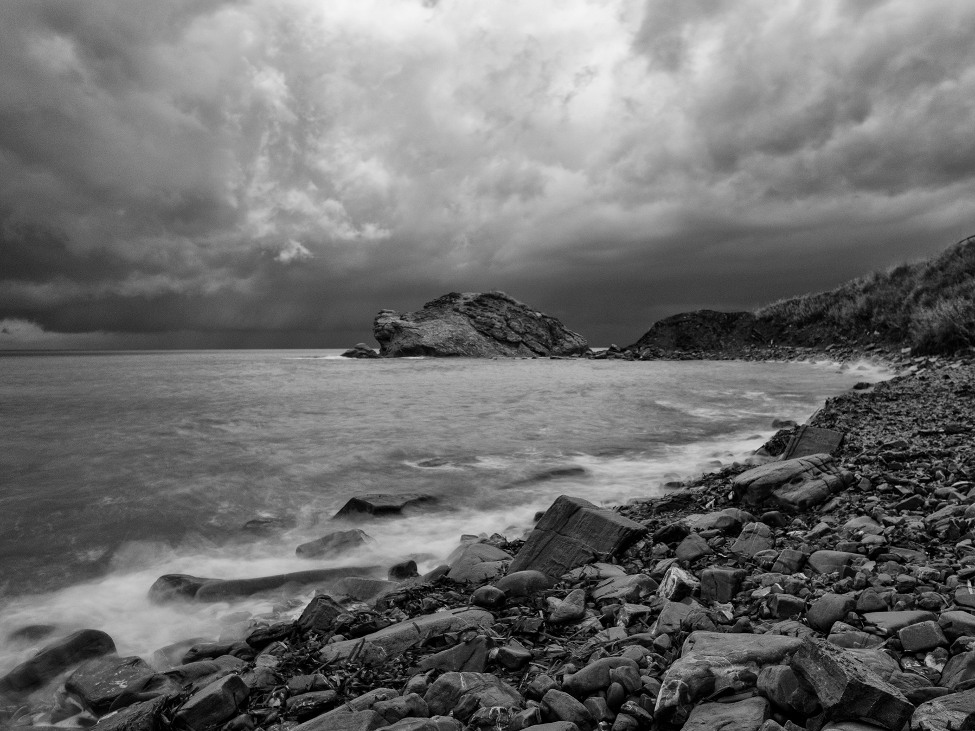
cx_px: 521
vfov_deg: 58.9
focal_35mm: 23
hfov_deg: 73.8
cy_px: 365
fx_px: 648
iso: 200
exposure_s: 1
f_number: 8
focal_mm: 14
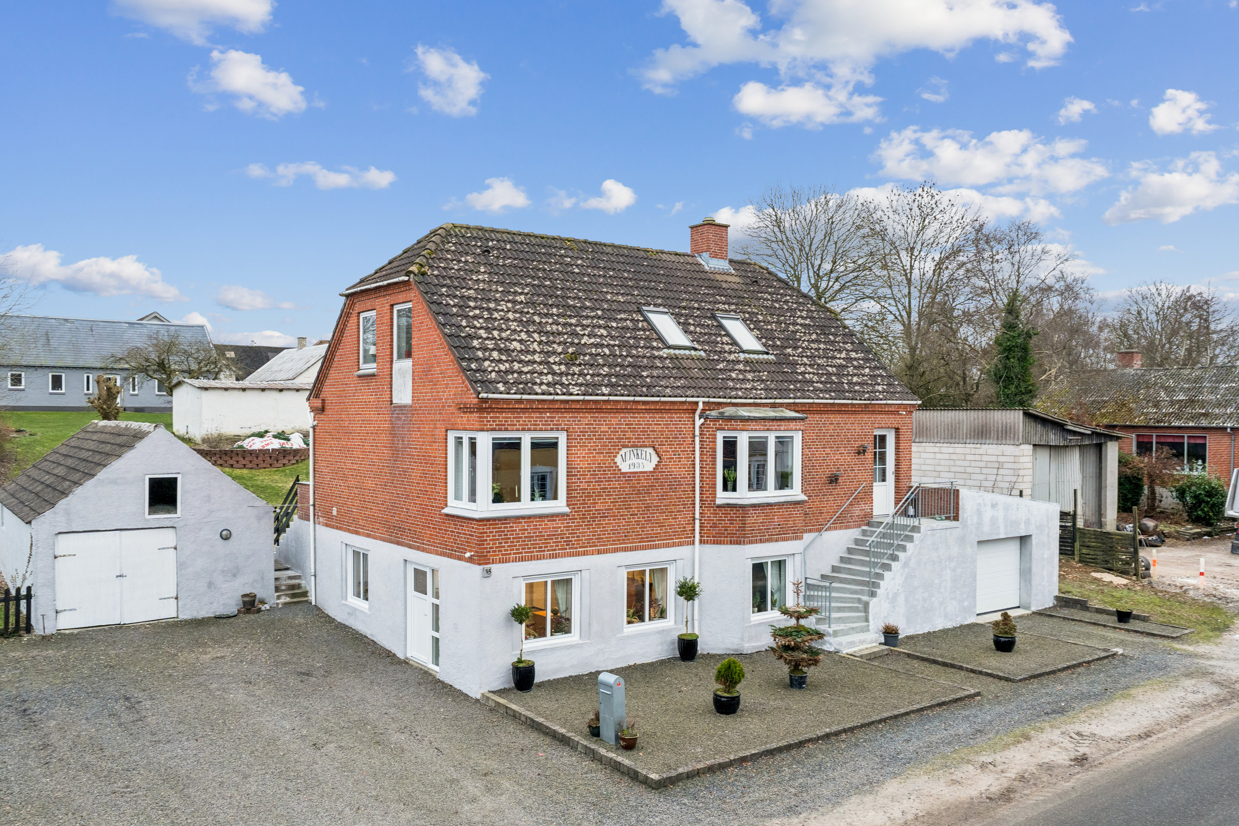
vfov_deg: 47.9
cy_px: 413
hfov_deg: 67.4
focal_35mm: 27
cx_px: 620
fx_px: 929
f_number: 8
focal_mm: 27
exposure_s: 1/60
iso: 1250
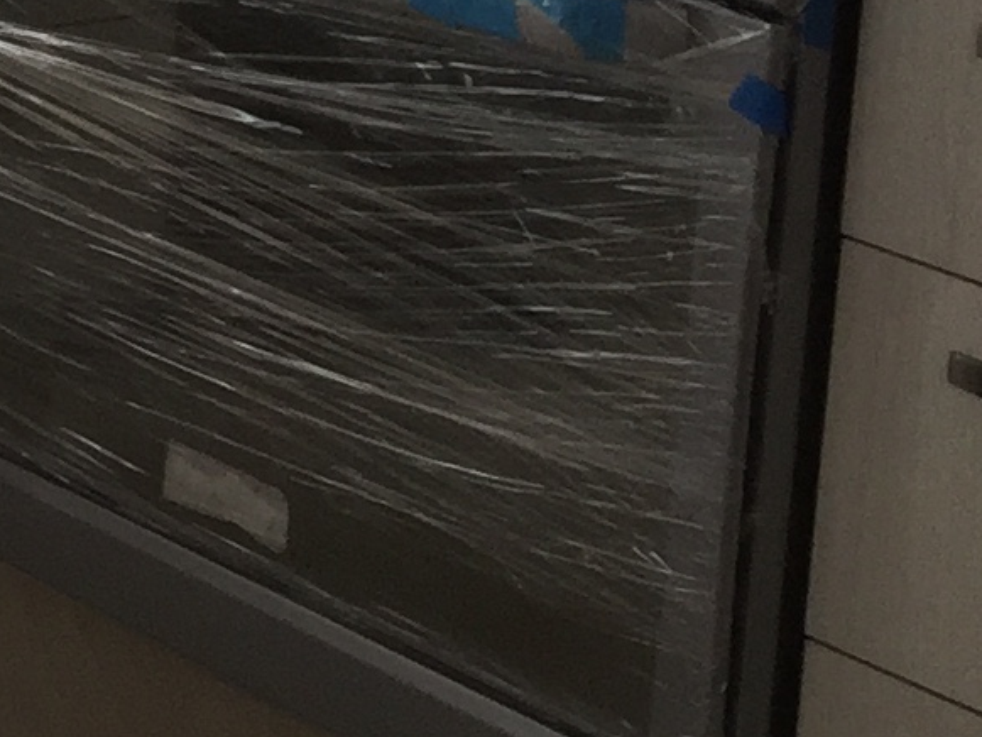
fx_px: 4625
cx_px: -1369
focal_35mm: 163
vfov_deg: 8.8
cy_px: -544
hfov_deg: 10.5
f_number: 2.2
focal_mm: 4.15
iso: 32
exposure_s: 1/207
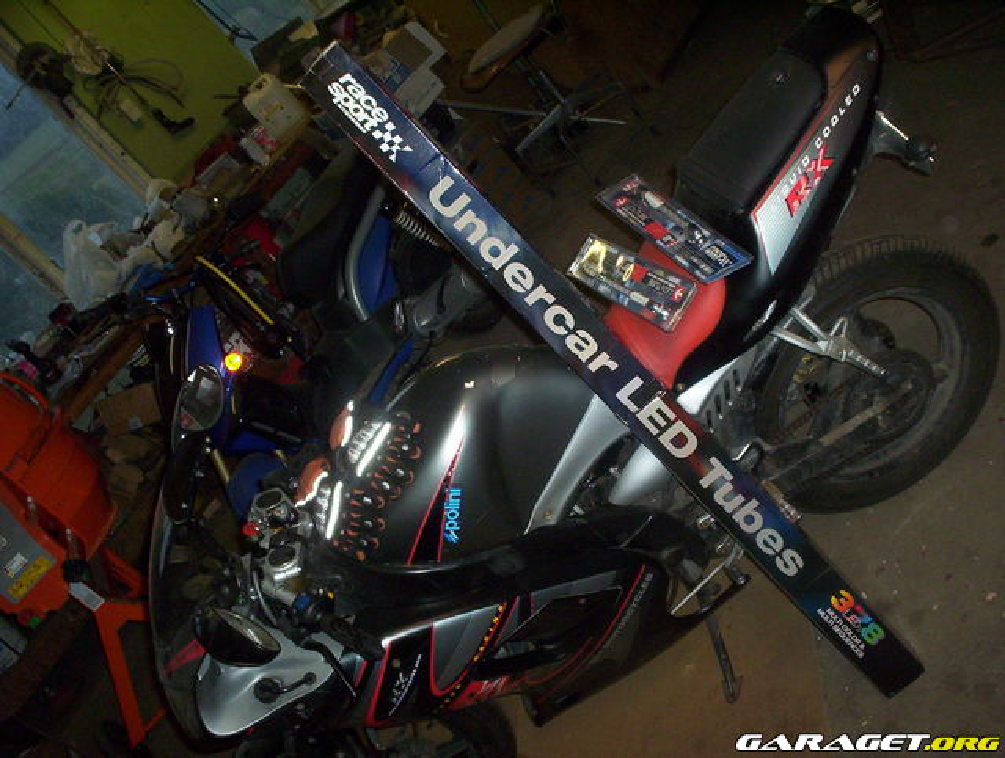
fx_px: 1106
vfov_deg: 37.9
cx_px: 502
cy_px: 379
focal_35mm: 38
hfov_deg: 48.9
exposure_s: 1/60
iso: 140
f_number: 4.5
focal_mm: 4.99
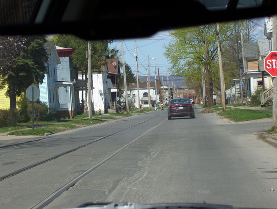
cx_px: 138
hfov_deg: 18.2
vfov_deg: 13.7
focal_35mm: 108
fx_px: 865
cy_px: 104
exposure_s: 1/400
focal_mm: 18
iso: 80
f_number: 4.6
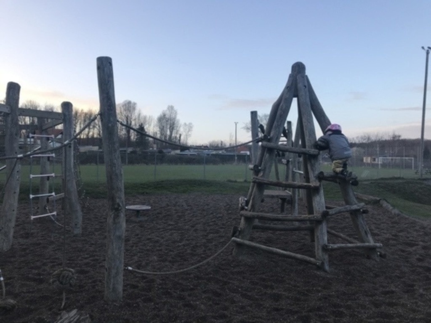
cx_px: 216
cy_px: 162
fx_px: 349
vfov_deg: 49.7
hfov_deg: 63.4
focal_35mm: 28
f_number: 1.8
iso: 20
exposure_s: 1/192
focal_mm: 3.99
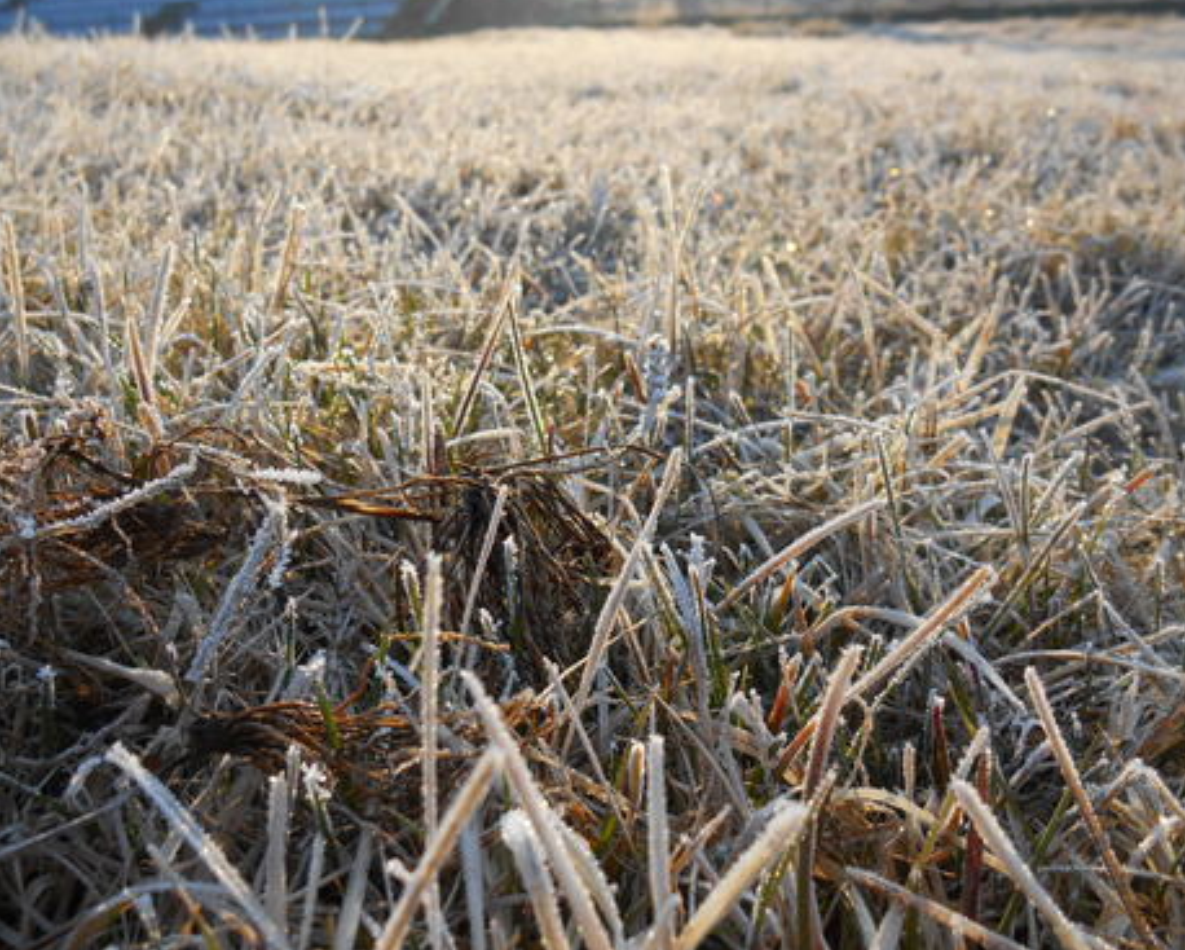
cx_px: 559
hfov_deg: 54.2
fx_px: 1158
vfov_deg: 44.6
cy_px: 467
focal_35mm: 33
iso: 80
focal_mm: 5.5
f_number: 3.6
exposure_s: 1/400
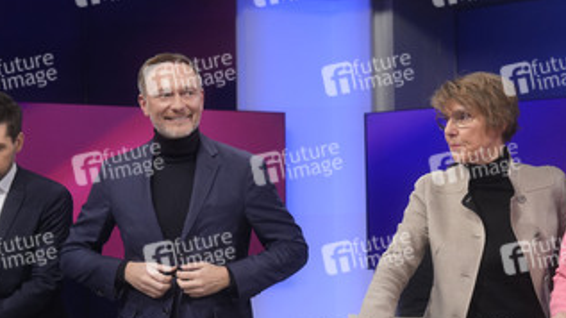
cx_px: 320
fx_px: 1005
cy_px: 209
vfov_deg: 17.9
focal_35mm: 67
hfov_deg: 31.4
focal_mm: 30
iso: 640
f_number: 2.2
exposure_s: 1/250
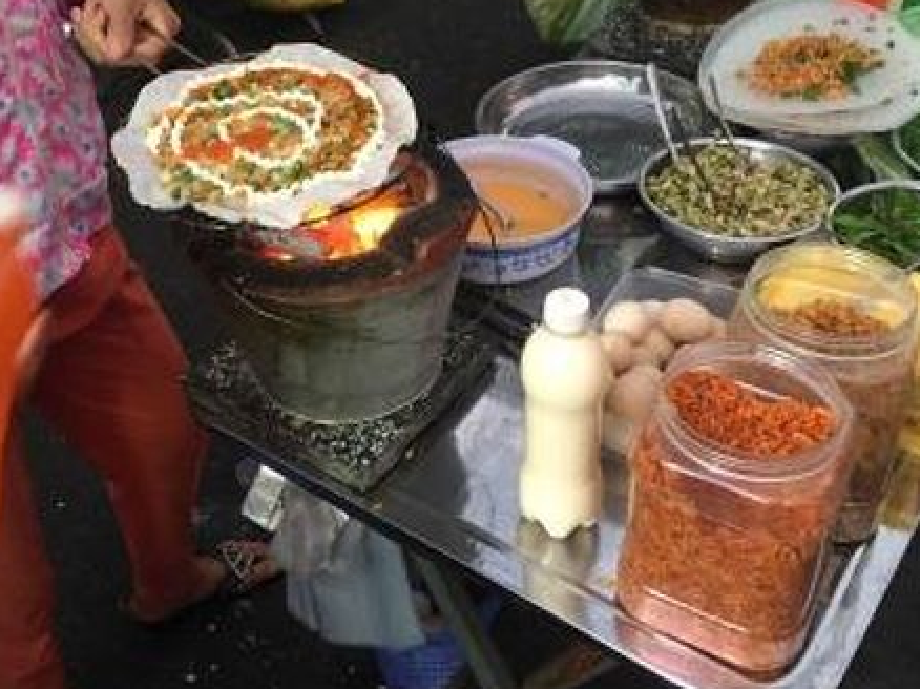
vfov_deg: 33.1
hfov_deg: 43.3
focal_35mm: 43
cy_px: 199
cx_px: 309
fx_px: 1142
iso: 250
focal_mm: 4.15
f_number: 2.2
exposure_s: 1/24
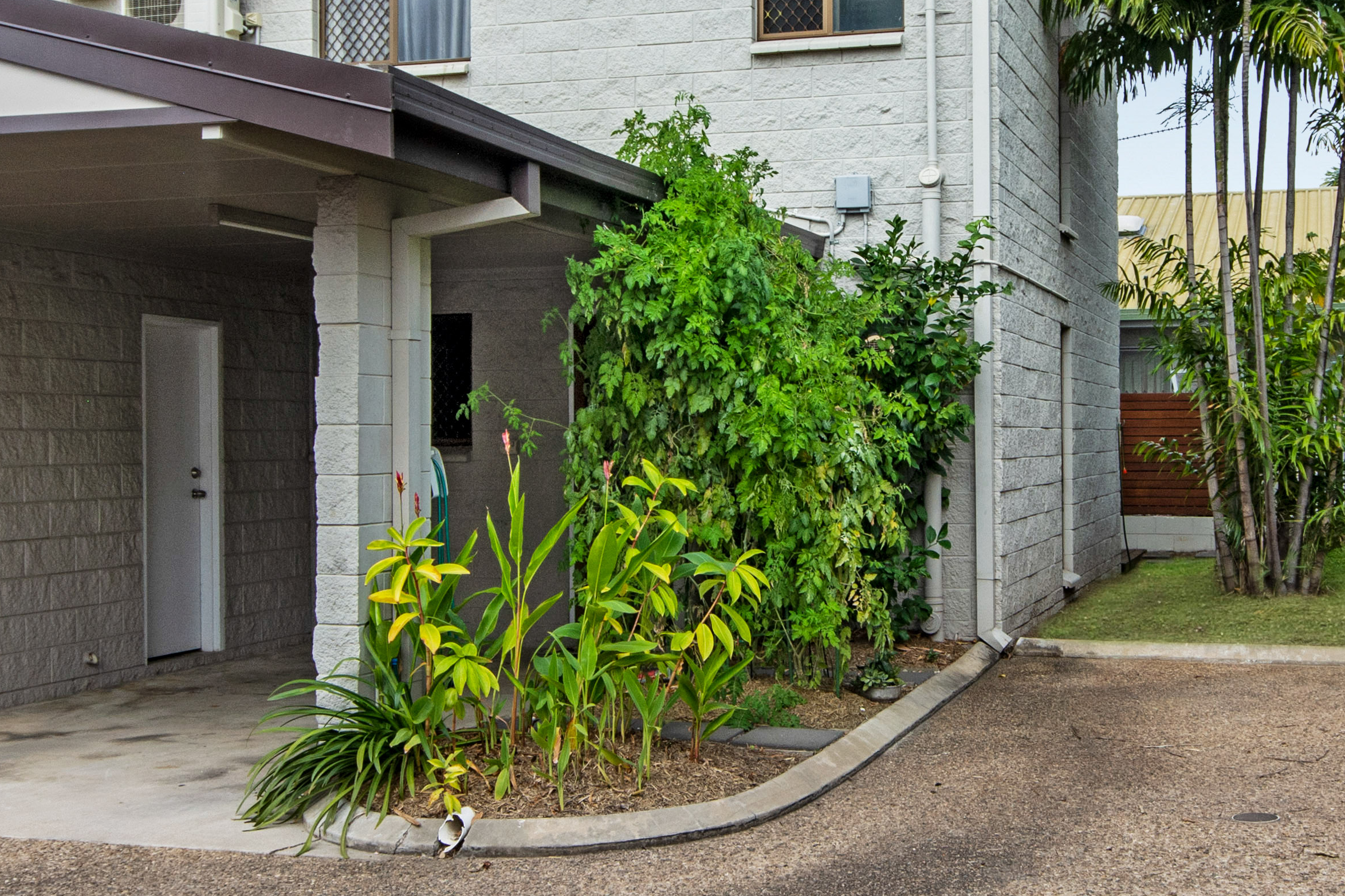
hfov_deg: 42.5
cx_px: 813
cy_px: 417
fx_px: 1718
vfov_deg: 29.2
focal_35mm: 46
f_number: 9
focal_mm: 12
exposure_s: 1/250
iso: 250
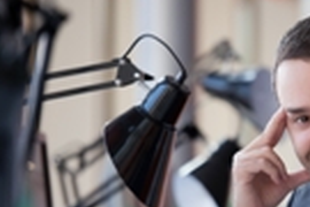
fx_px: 5278
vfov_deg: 2.2
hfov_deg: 3.4
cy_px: 158
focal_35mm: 613
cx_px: 457
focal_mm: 185
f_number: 2.8
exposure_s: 1/320
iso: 320
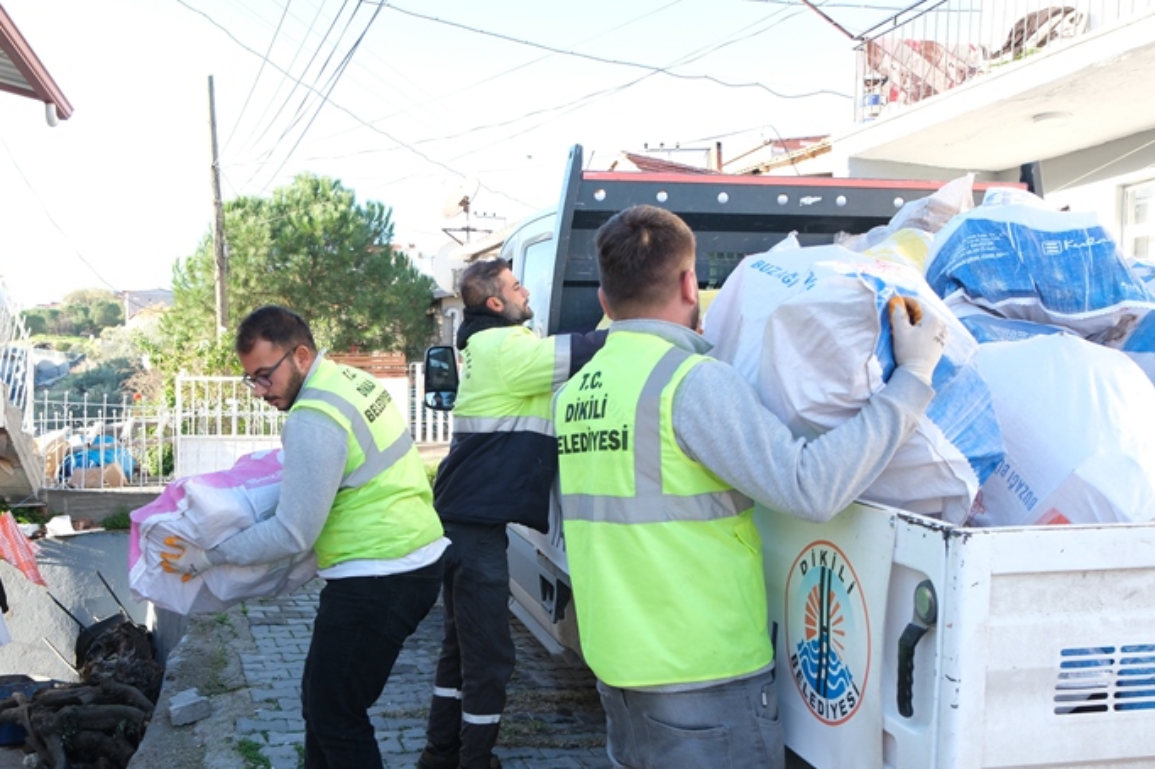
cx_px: 479
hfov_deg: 52.9
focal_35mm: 36
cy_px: 503
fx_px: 1155
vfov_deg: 36.5
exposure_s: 1/250
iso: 640
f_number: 5
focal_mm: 16
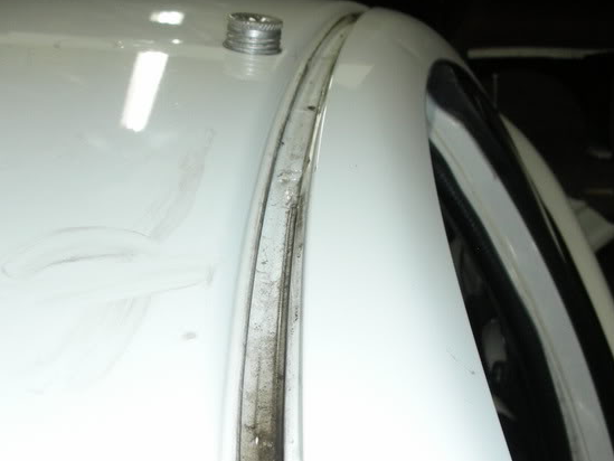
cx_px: 232
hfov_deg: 37.3
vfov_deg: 28.3
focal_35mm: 51
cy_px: 321
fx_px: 905
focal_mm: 5.8
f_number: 3
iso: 134
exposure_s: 1/30
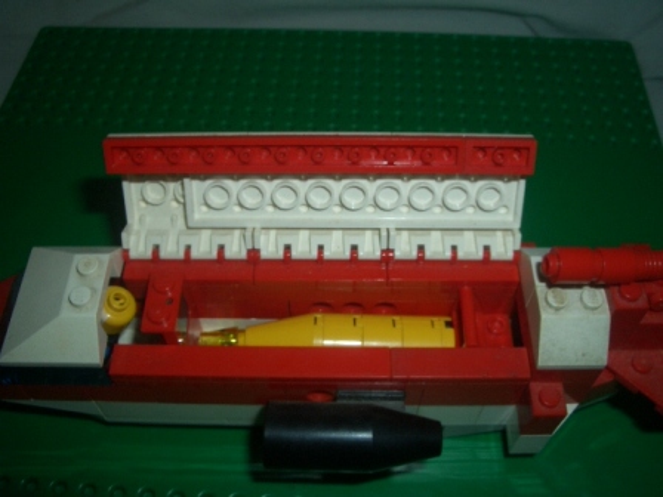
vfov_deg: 40.7
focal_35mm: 35
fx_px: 670
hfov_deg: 52.6
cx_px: 332
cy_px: 248
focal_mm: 5.8
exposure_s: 1/60
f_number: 4.3
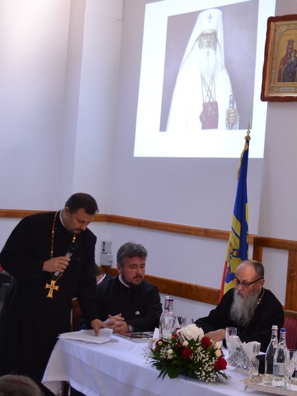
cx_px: 279
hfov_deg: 16.7
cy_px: 202
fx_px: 995
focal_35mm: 87
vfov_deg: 22.5
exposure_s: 1/20
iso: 200
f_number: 4.5
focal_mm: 29
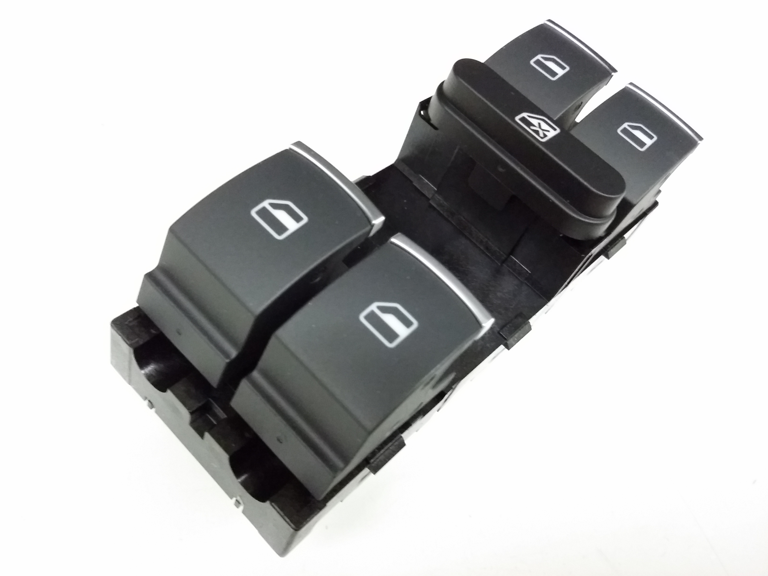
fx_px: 710
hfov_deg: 56.8
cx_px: 384
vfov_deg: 44.2
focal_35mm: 32
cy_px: 288
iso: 500
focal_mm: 3.4
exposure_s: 1/15
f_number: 2.4
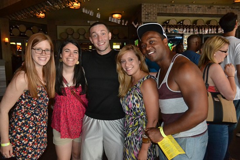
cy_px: 80
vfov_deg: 48.0
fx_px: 180
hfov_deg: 67.4
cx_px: 120
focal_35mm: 27
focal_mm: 18
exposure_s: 1/60
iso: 3200
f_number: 3.5
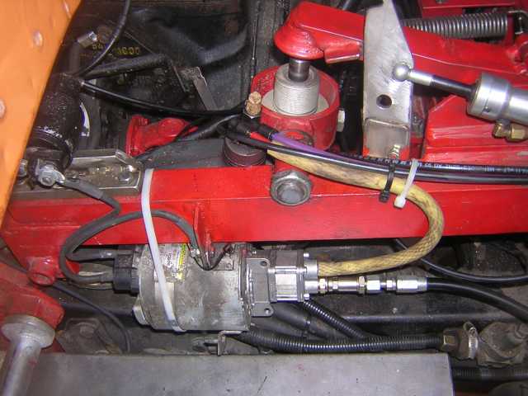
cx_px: 264
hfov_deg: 51.4
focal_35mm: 36
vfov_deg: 39.7
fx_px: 549
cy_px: 198
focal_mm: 4.7
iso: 100
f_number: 2.6
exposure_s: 1/60.1
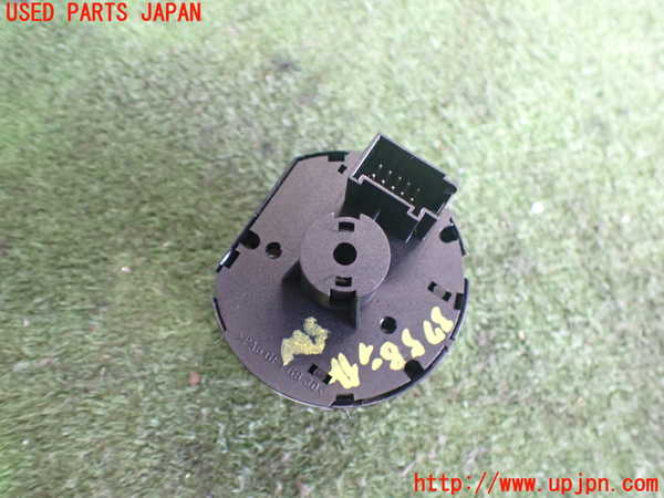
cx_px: 332
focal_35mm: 30
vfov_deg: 46.8
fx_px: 575
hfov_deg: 60.0
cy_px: 249
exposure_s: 1/40
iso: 800
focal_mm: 5.4
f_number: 2.3
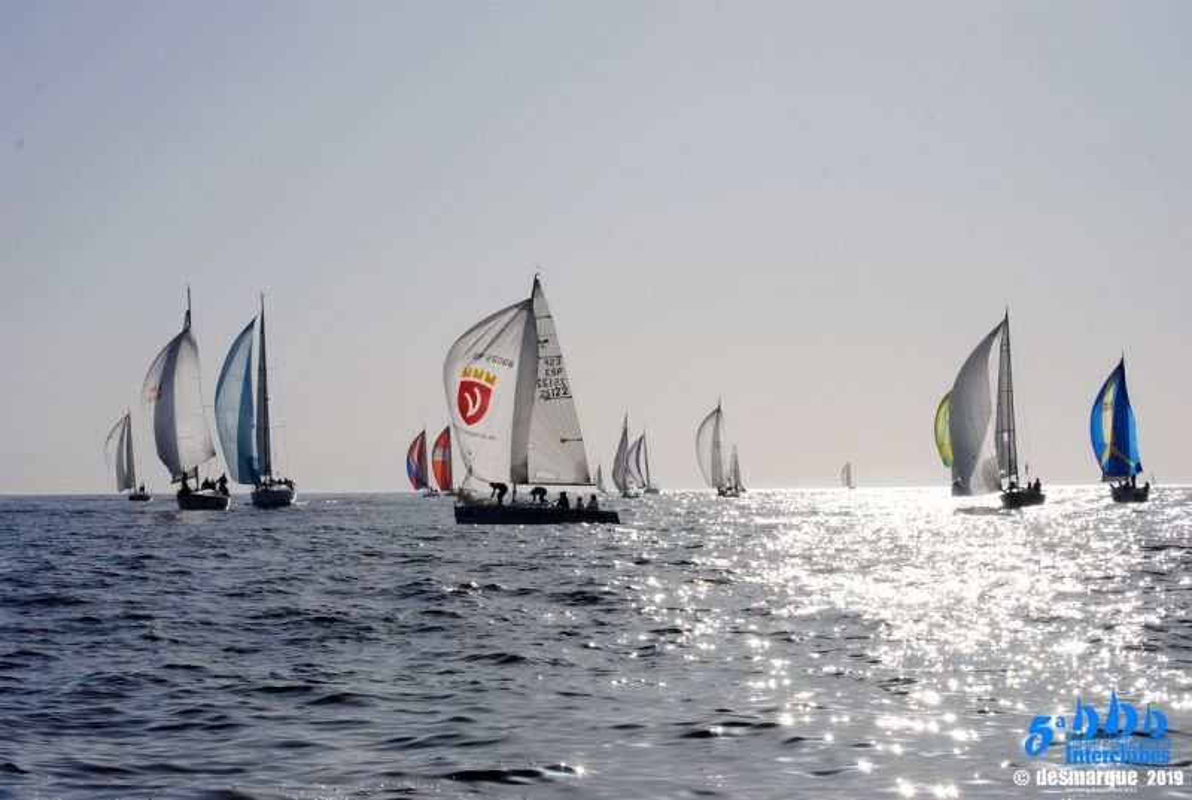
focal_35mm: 82
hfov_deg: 24.6
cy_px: 400
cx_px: 596
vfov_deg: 16.6
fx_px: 2737
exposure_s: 1/500
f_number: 11
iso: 100
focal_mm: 55
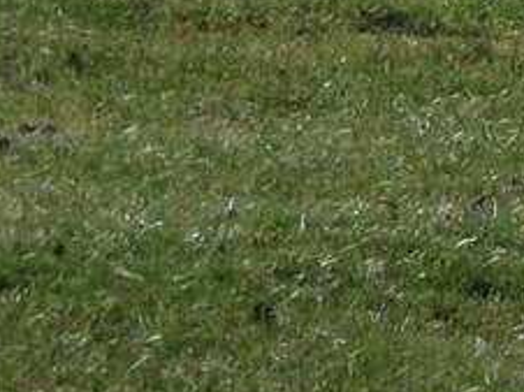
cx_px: 239
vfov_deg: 0.8
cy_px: -197
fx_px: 28912
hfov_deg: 1.0
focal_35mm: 1912
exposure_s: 1/750
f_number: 5.9
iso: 80
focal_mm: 46.8
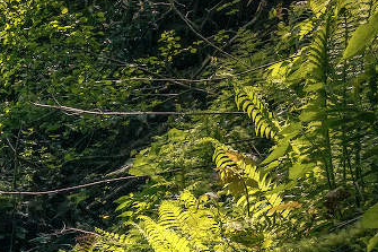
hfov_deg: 21.0
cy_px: 349
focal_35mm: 71
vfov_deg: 17.7
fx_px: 745
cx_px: -272
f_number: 11
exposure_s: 1/550
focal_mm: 11
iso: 640
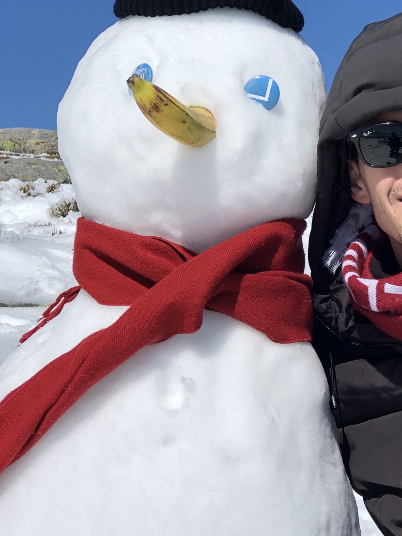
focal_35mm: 103
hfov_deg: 14.2
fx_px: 1595
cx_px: 350
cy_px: 267
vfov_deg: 19.1
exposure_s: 1/1600
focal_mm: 6.6
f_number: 2.8
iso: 20
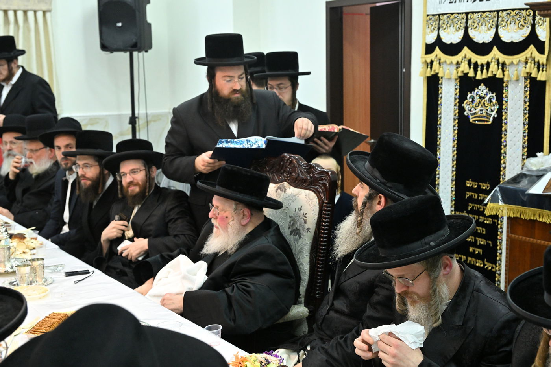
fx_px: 750
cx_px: 276
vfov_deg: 27.5
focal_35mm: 49
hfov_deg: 40.3
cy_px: 184
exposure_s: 1/200
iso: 3200
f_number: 5.6
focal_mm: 49
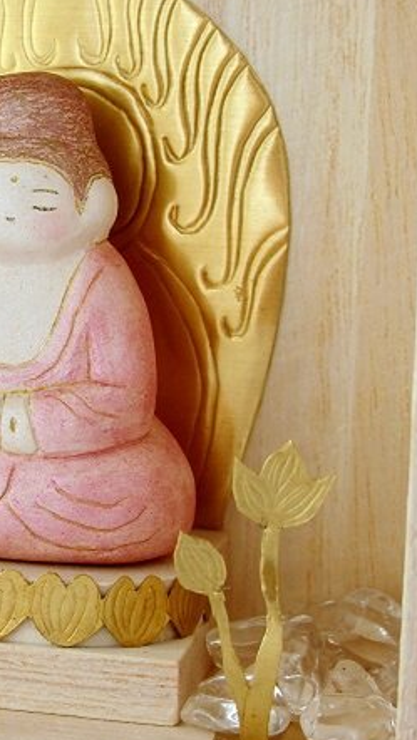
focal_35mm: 104
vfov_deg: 20.5
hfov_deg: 11.5
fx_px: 2042
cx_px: -60
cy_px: 360
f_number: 4.4
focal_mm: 11.9
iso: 125
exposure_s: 1/100
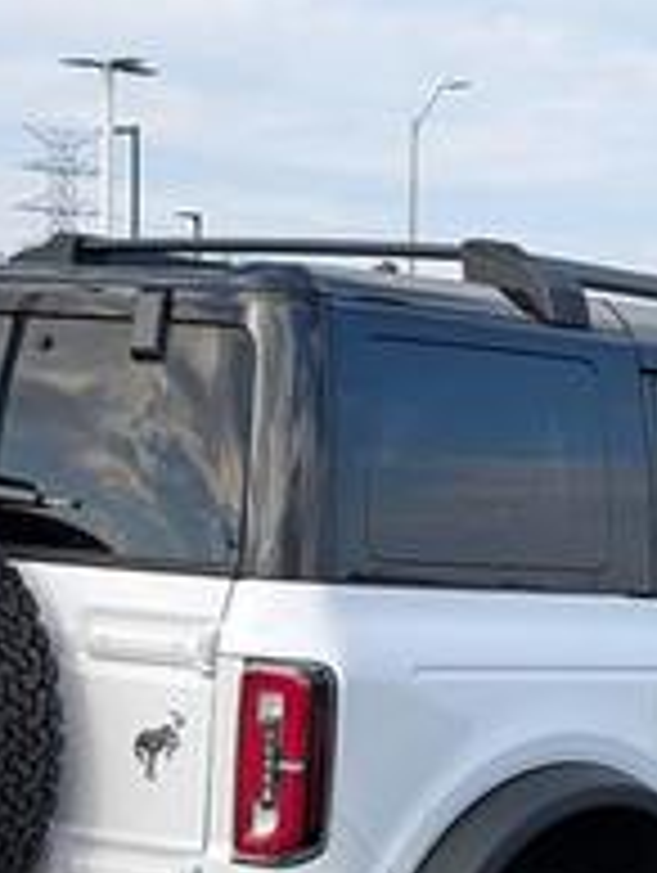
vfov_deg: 15.3
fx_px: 3207
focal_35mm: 127
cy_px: 814
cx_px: 436
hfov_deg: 11.7
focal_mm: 6.9
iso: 20
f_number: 1.68
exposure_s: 1/588
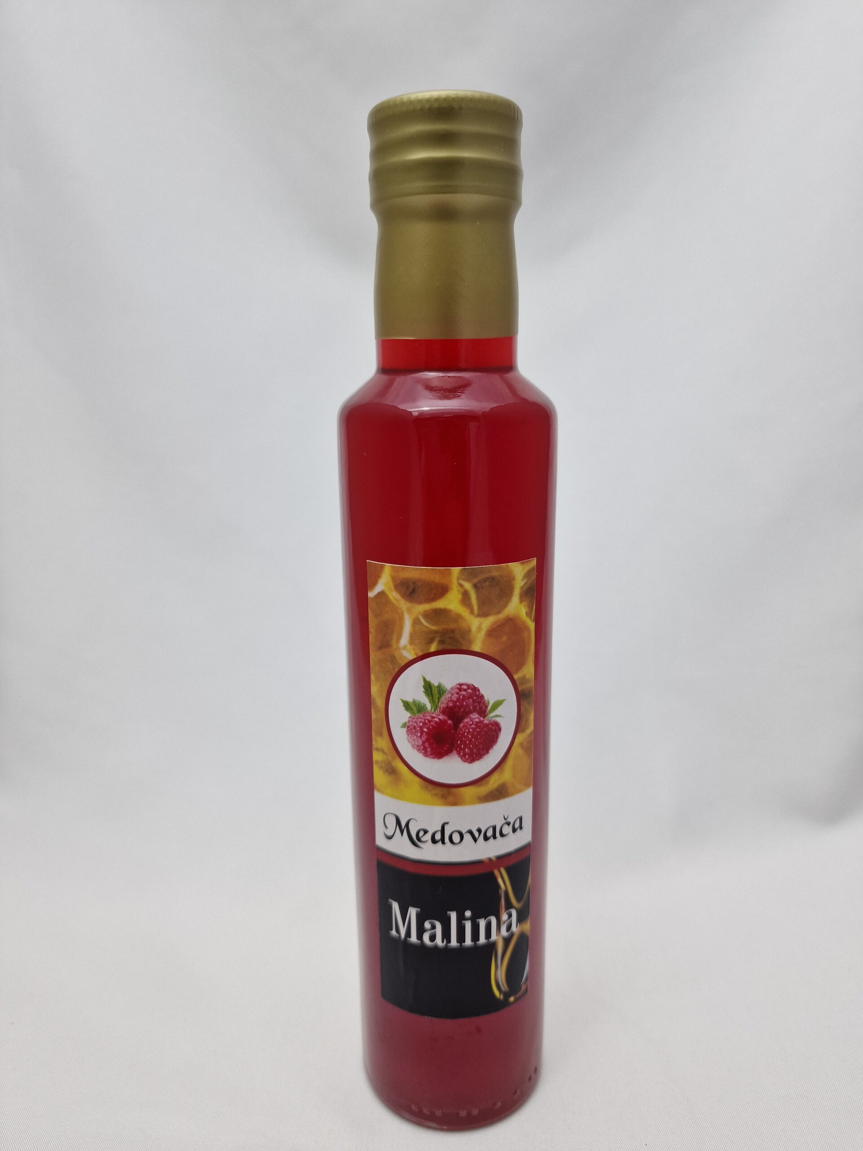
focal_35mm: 23
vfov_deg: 73.9
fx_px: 765
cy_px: 576
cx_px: 432
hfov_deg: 58.9
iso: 64
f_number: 1.8
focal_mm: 6.4
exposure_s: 1/50
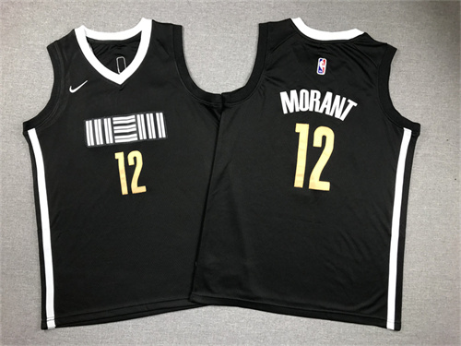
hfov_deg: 63.4
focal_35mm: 28
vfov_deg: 49.7
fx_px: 373
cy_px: 173
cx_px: 230
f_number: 1.8
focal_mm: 3.99
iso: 32
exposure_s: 1/50
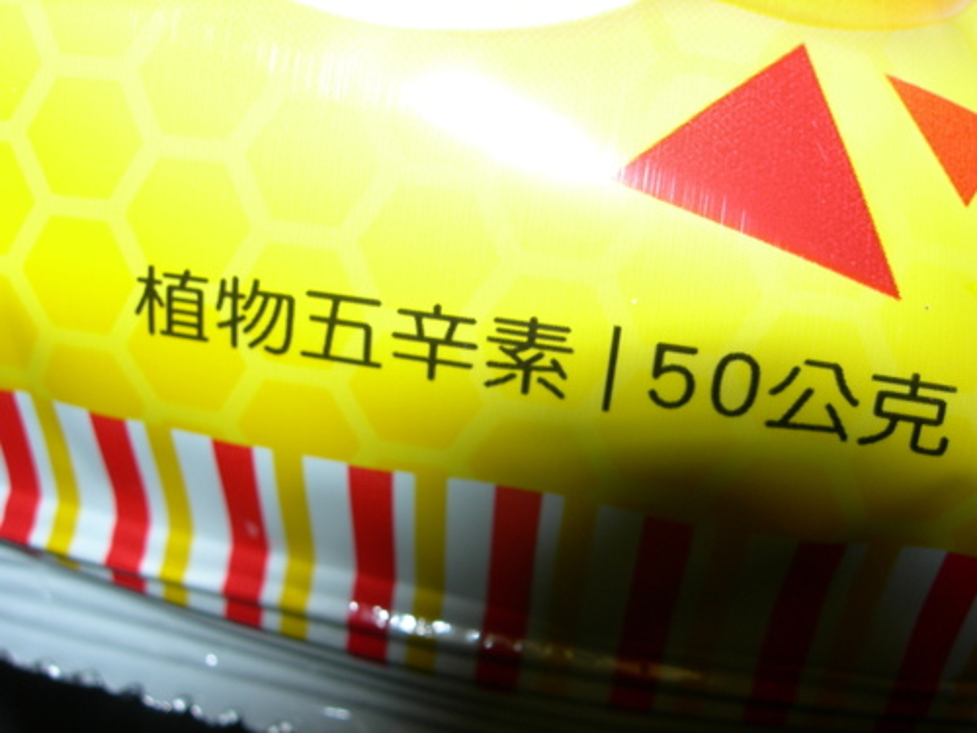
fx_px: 1073
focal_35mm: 38
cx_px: 488
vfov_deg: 37.7
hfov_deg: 49.0
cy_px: 366
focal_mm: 7.8
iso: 50
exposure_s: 1/60.1
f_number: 4.8
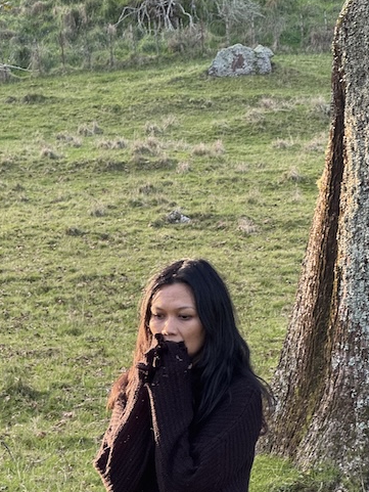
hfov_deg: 11.6
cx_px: 196
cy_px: 203
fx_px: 1818
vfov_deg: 15.4
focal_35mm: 128
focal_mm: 9
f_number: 2.8
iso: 100
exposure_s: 1/99
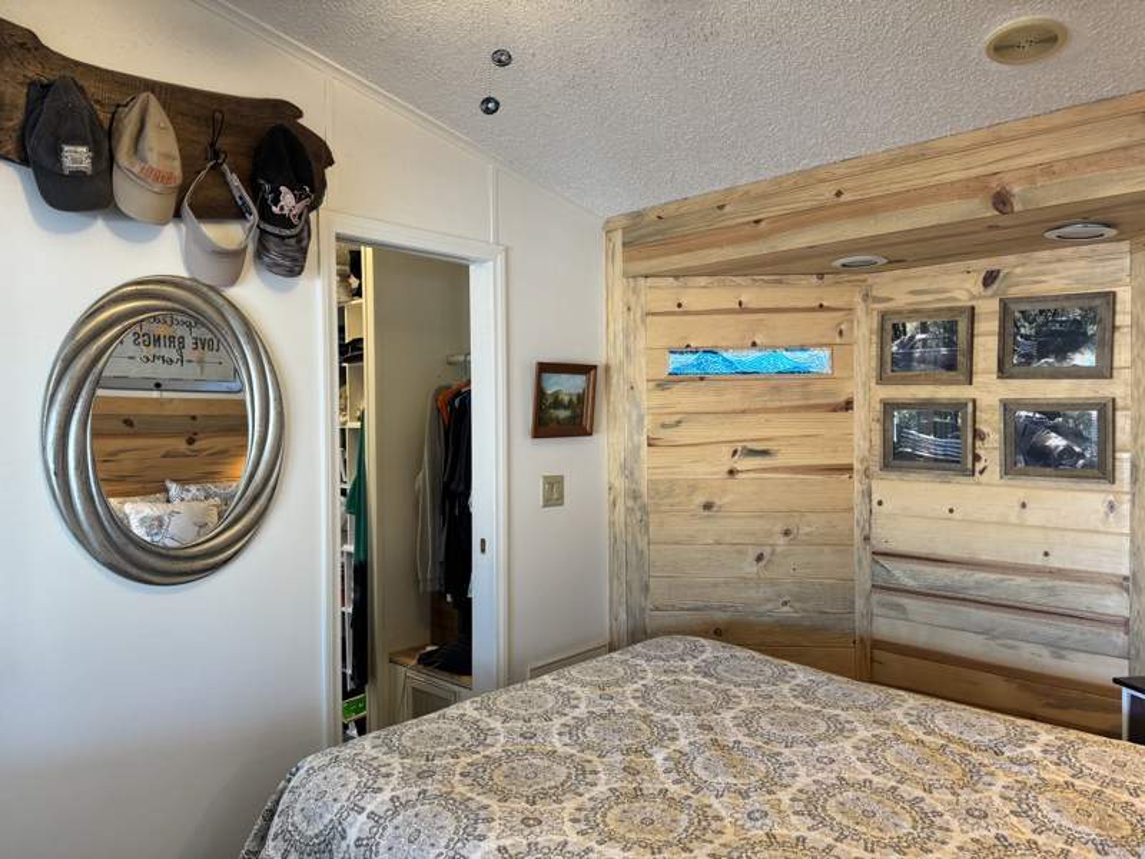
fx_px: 794
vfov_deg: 56.8
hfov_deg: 71.6
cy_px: 430
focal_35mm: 24
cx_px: 572
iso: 160
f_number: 1.78
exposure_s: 1/60
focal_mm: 6.76
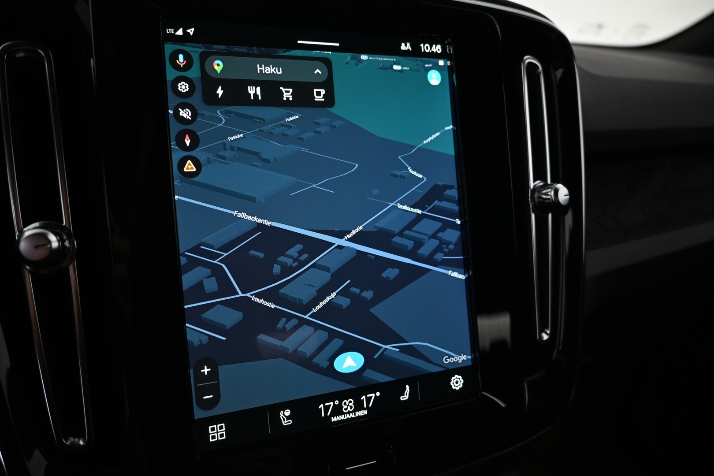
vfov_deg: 53.1
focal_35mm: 24
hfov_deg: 73.7
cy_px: 238
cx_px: 357
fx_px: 476
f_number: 3.5
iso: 640
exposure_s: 1/25
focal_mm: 16
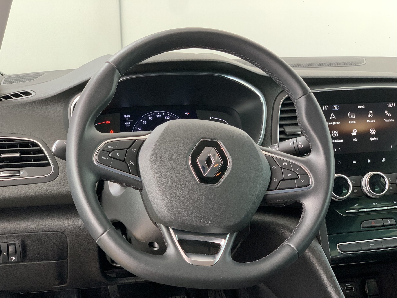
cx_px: 198
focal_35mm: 52
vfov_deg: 28.0
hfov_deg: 36.8
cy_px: 149
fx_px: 596
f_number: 2.4
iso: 125
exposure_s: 1/81
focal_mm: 6
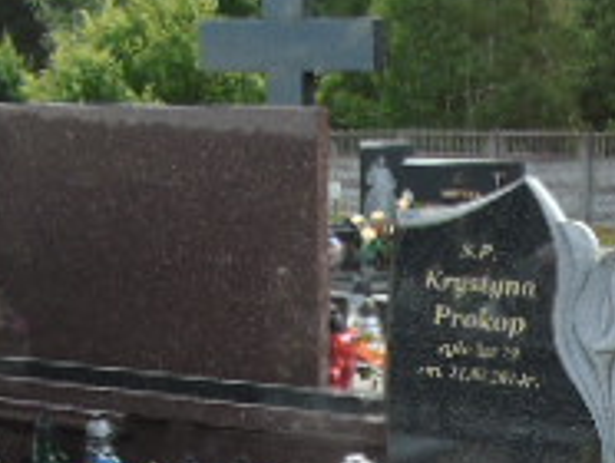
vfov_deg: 15.3
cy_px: 774
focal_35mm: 86
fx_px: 1530
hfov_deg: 22.0
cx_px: 595
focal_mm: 4.4
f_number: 3.4
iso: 80
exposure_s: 1/400
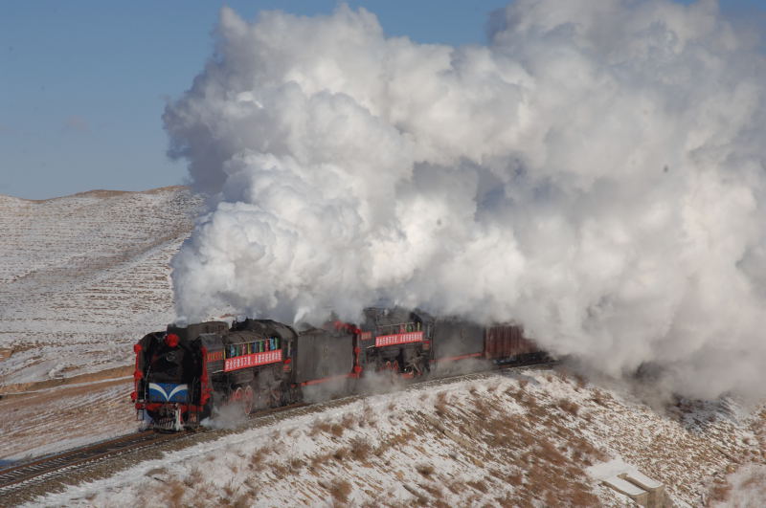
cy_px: 254
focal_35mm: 105
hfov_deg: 19.5
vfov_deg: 13.0
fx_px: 2231
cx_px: 383
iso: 250
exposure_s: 1/500
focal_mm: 70
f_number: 16
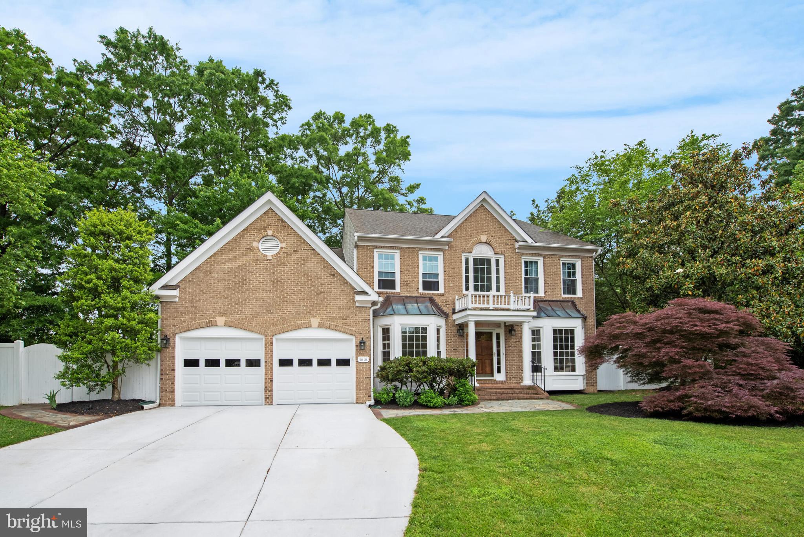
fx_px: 313
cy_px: 268
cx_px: 402
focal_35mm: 14
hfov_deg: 104.2
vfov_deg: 81.3
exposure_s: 1/30
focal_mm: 14
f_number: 8
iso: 200
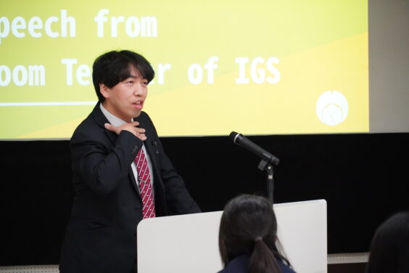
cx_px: 204
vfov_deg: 6.8
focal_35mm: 202
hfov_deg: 10.2
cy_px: 136
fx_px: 2300
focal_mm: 135
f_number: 6.3
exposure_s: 1/250
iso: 6400
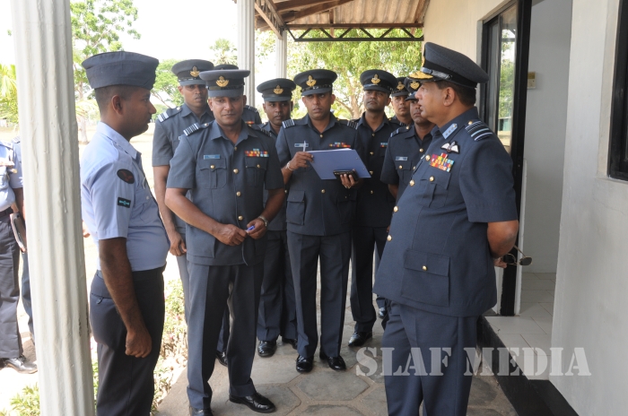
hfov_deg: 57.3
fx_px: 575
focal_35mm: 33
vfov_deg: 39.8
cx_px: 314
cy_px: 208
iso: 400
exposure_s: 1/160
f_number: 9
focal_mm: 22
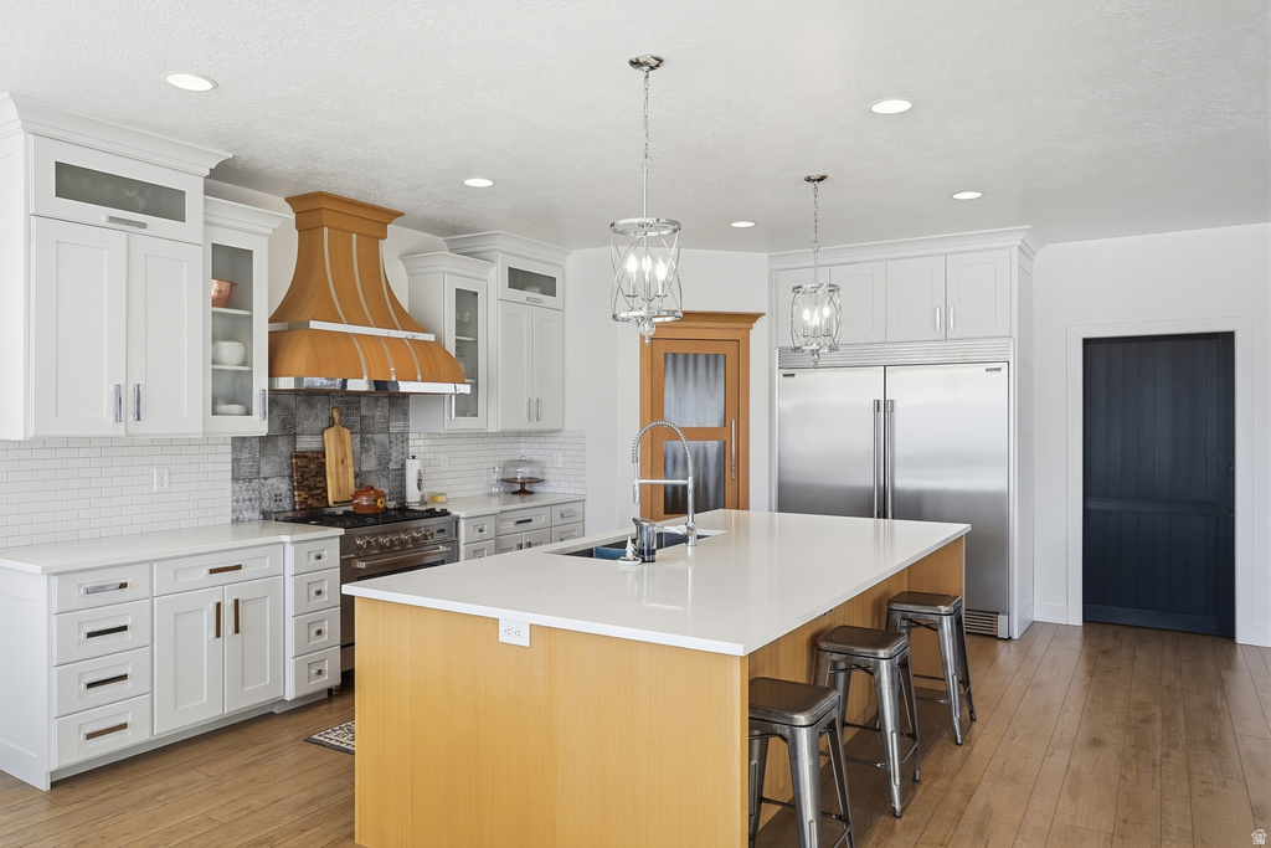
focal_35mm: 24
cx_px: 636
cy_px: 424
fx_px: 865
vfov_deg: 52.2
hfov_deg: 72.6
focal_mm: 24.5
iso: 250
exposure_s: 1/500
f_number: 10
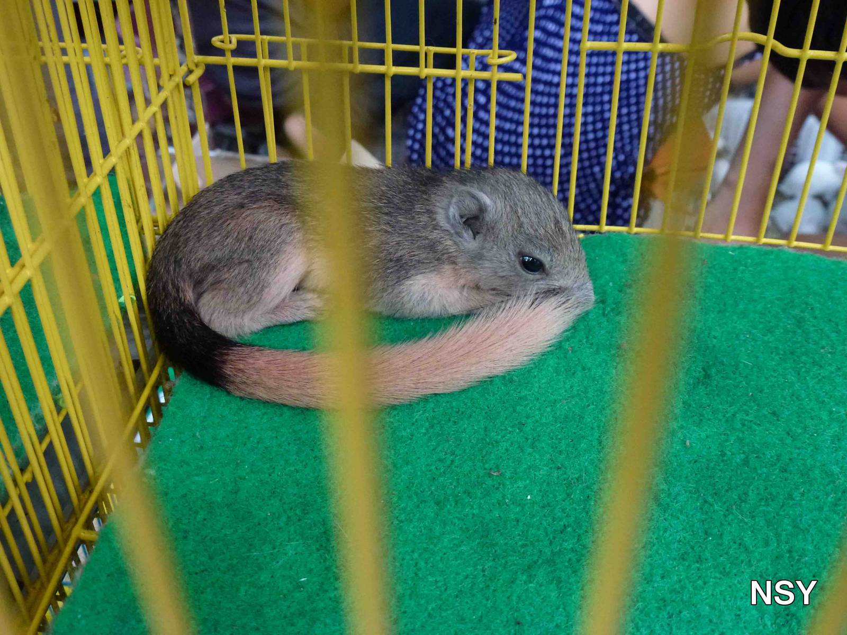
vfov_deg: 37.7
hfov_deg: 49.0
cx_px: 424
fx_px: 930
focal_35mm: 38
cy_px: 318
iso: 400
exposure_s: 1/40
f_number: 3.8
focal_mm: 6.8
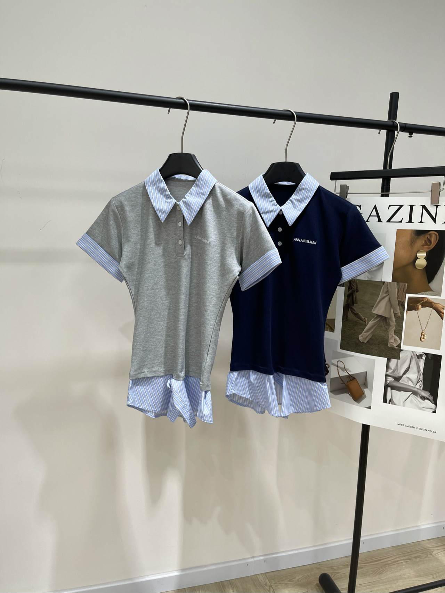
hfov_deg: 53.1
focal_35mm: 26
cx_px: 222
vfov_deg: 67.3
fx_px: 446
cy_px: 296
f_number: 1.6
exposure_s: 1/100
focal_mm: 5.1
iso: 40
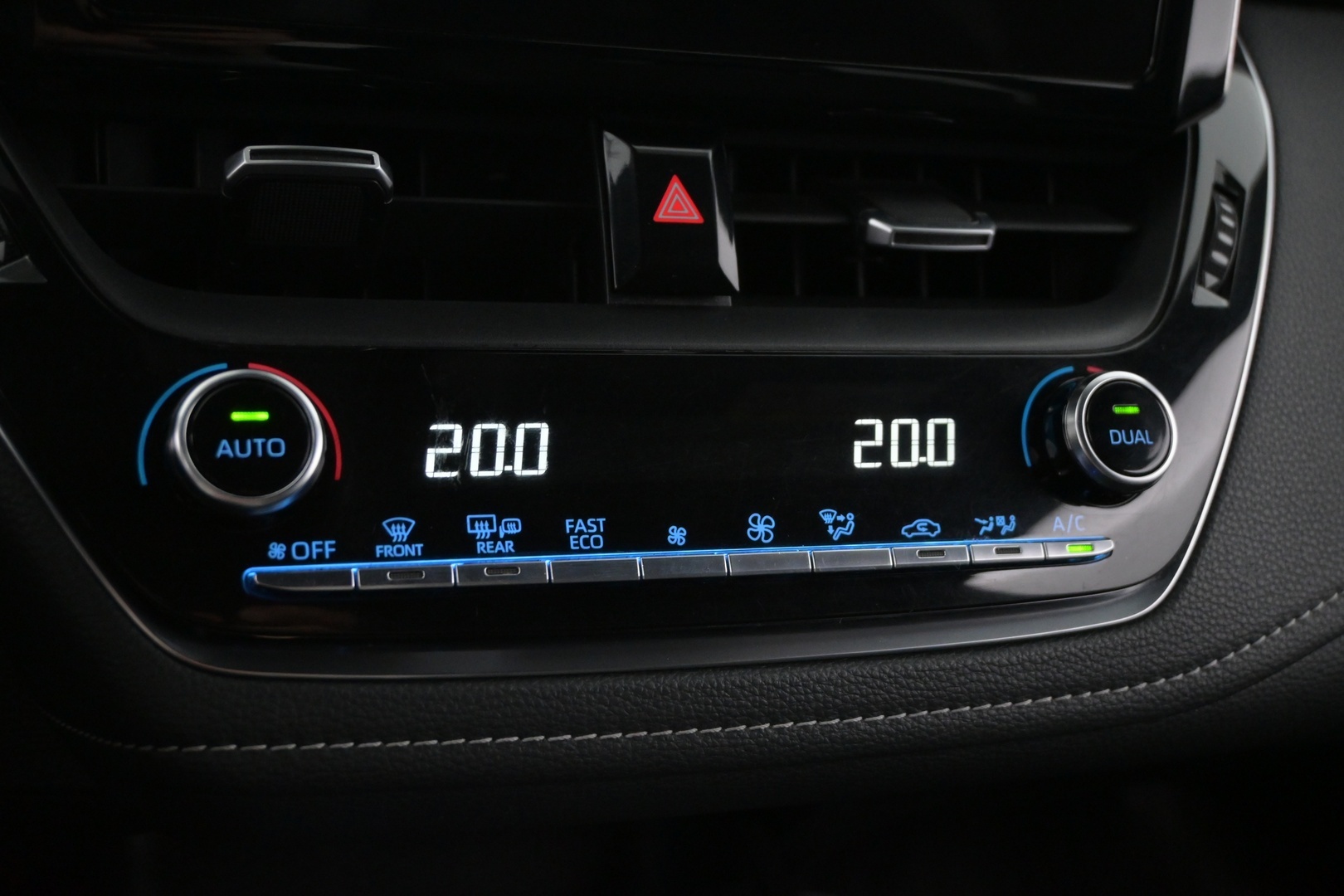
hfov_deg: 46.4
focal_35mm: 42
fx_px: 1568
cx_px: 672
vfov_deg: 31.9
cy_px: 448
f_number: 4.5
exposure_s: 1/50
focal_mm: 28
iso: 3200
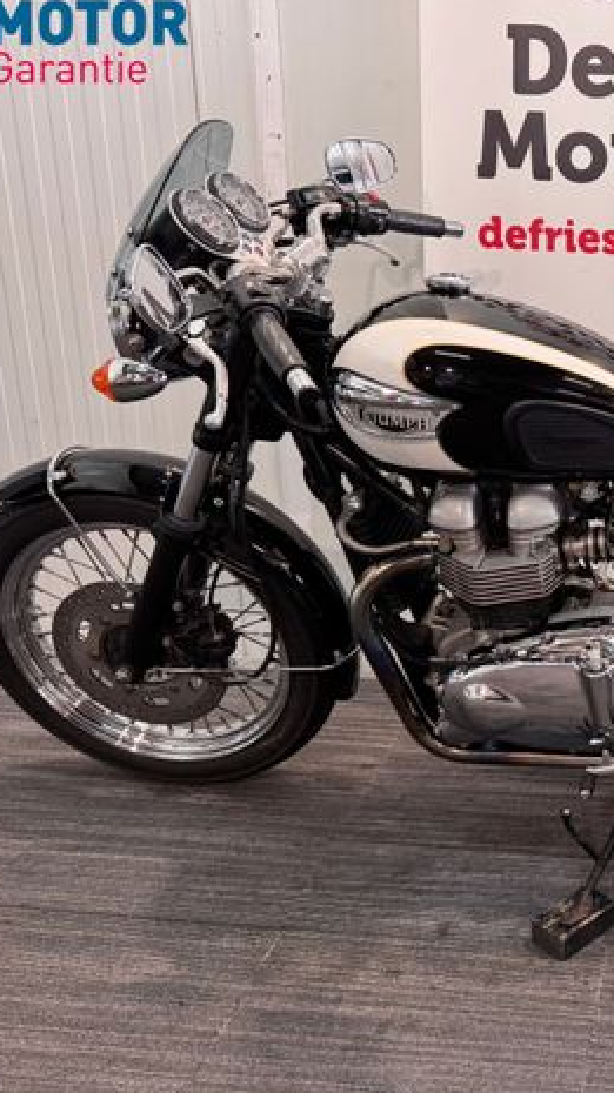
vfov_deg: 55.3
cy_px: 555
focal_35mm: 36
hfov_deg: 30.1
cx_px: 642
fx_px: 1044
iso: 250
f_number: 1.78
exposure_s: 1/50
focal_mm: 6.76
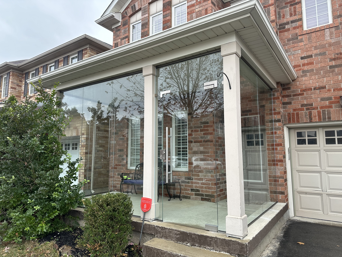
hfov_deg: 71.6
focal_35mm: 24
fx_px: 237
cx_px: 171
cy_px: 128
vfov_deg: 56.8
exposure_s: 1/143
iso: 64
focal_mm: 6.86
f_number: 1.78
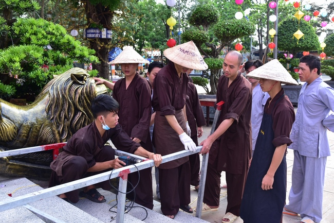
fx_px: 325
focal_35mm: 35
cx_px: 167
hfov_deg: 54.4
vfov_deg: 37.8
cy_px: 112
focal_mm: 35
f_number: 5.6
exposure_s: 1/100
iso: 200
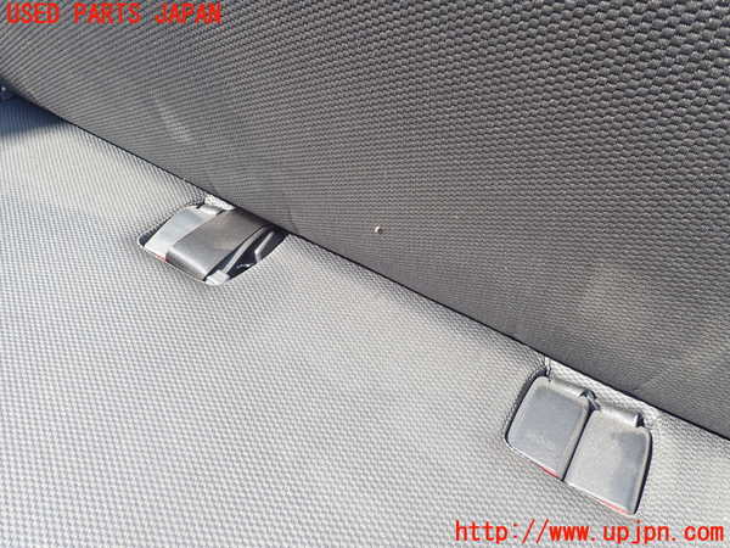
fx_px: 527
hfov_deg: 69.4
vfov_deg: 54.9
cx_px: 365
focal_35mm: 25
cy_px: 274
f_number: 2.8
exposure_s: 1/250
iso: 100
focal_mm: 4.5
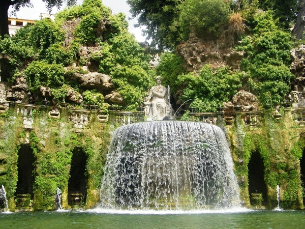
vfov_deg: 36.0
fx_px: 352
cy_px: 114
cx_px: 152
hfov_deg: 46.8
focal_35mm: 40
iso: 100
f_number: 7.6
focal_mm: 7.1
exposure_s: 1/160
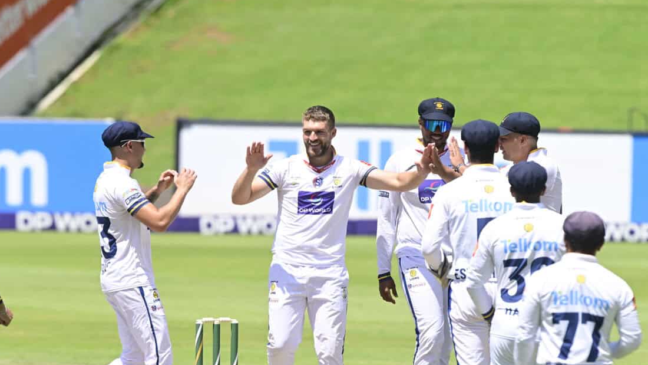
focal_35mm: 857
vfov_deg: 1.4
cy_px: 251
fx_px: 14727
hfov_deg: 2.5
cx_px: 300
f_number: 6.3
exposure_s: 1/2500
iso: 1000
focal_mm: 600
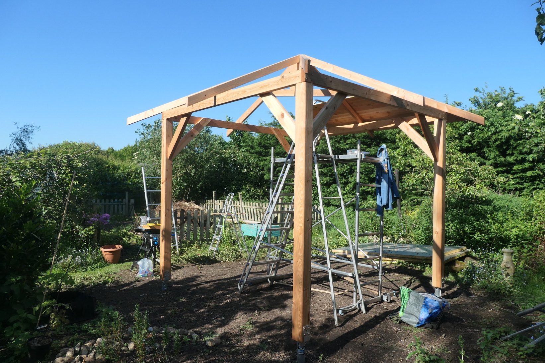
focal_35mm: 24
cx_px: 272
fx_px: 363
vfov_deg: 53.1
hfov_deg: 73.7
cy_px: 182
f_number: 4.5
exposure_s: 1/800
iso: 200
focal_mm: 8.8
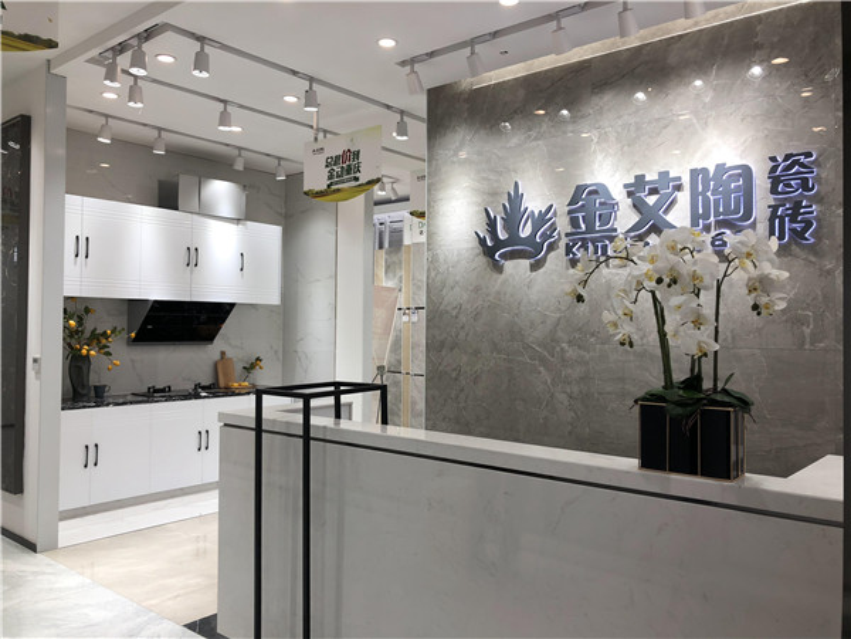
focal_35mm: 28
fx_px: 688
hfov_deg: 63.4
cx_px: 426
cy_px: 320
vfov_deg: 49.7
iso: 20
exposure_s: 1/121
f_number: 1.8
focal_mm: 3.99
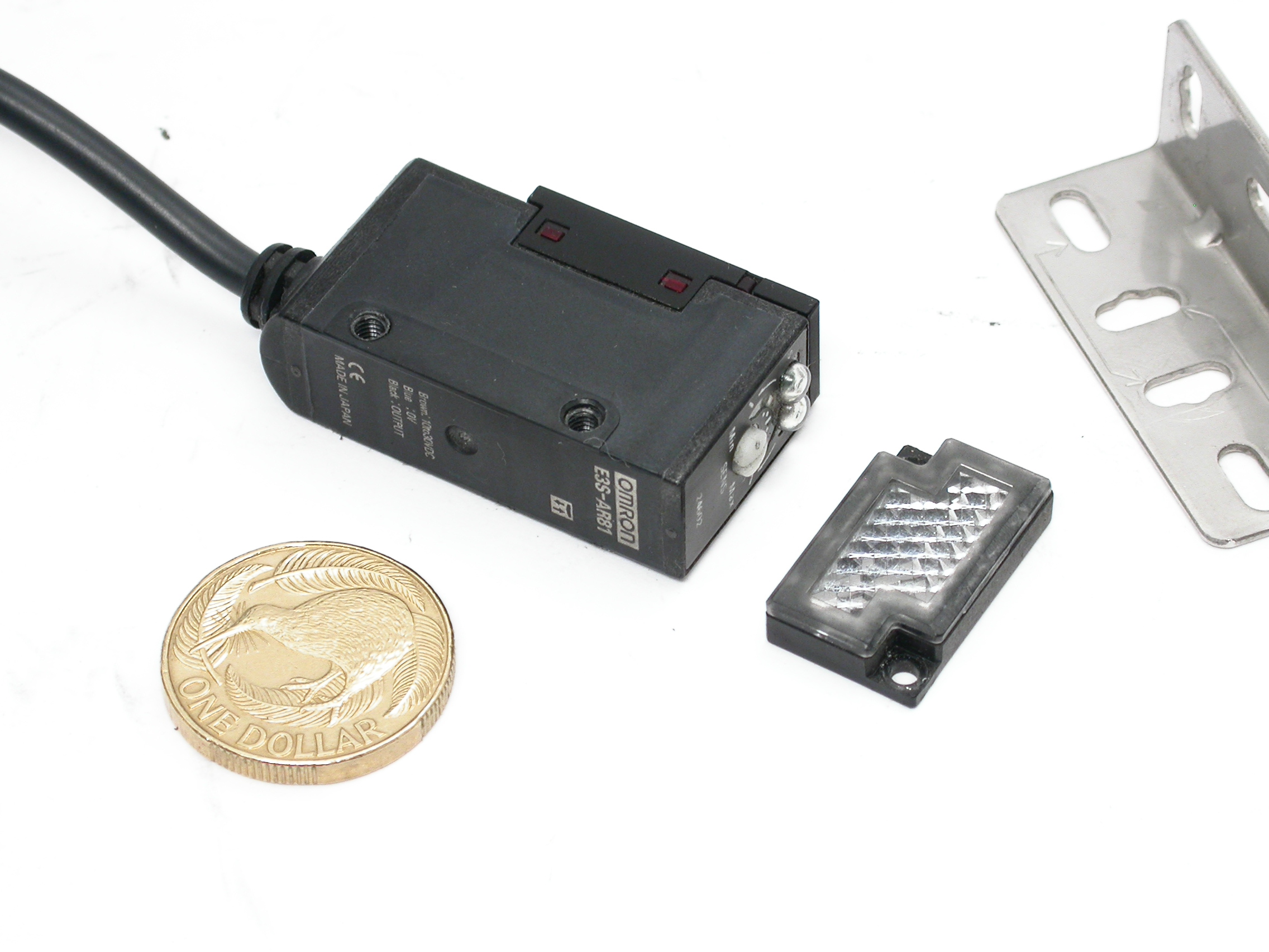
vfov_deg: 9.6
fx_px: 5646
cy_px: 476
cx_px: 634
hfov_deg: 12.8
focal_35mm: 154
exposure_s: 1/12.4
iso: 100
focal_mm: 32
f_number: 5.1
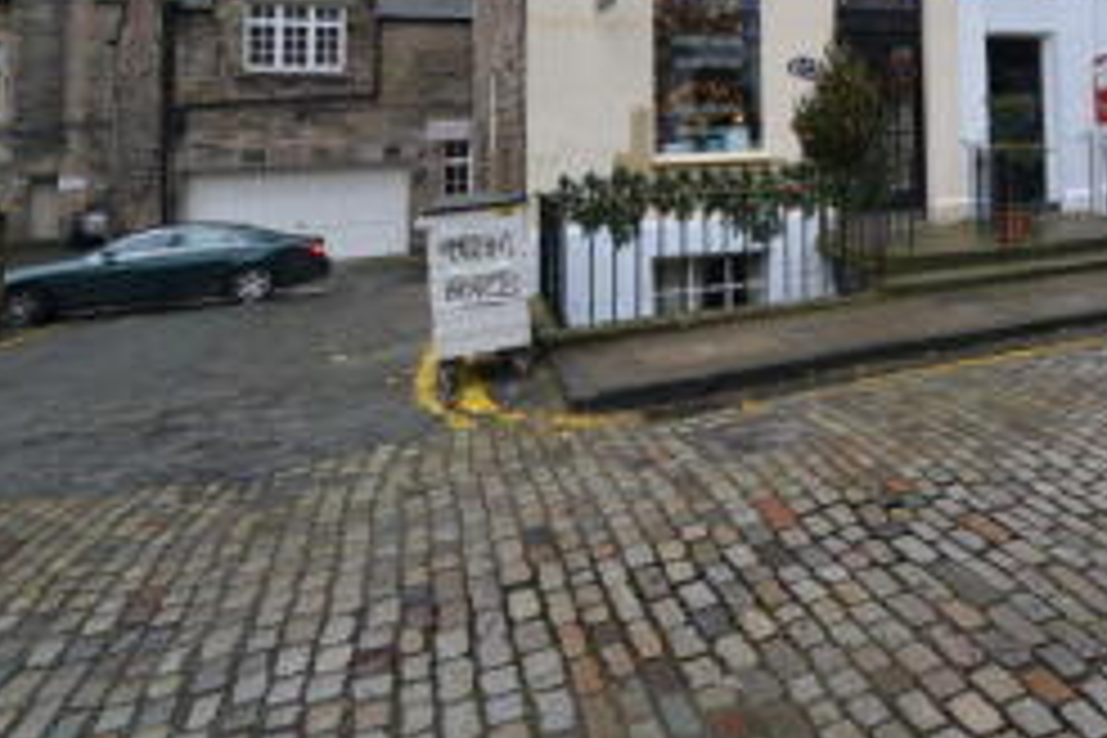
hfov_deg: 56.8
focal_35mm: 29
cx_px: 950
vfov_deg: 40.5
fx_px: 892
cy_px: 34
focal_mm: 10
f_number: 5.6
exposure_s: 1/125
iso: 400
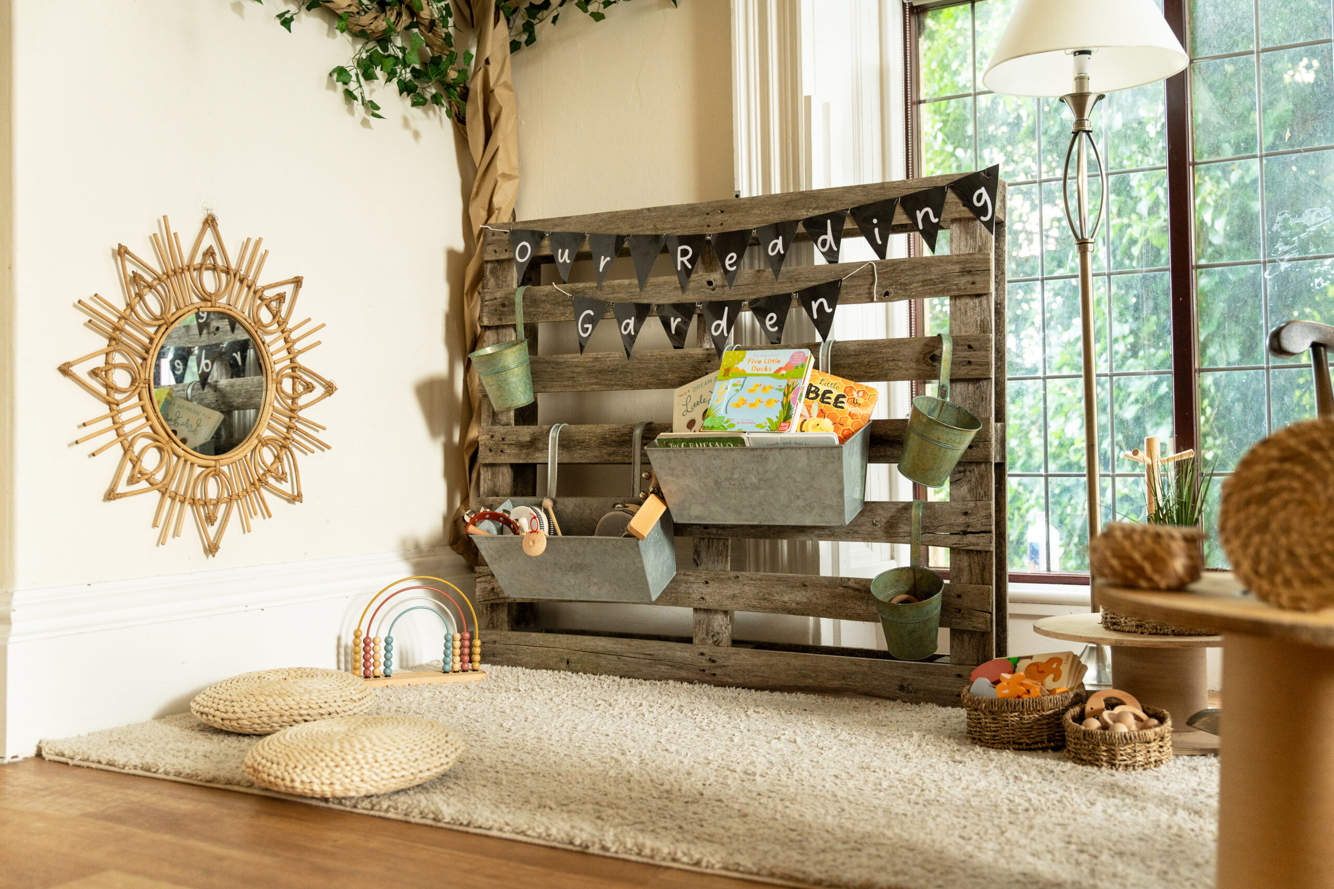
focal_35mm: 35
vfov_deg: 38.3
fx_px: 1282
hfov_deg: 55.0
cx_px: 667
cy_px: 444
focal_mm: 34.6
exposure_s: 1/125
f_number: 3.2
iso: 800
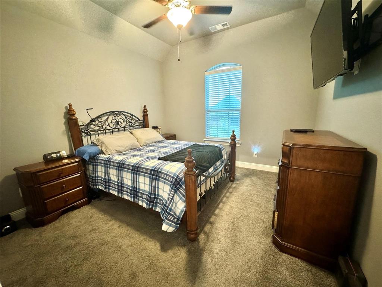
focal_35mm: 14
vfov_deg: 85.7
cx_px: 191
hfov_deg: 102.1
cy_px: 144
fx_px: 154
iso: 1000
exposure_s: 1/40
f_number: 2.2
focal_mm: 2.22
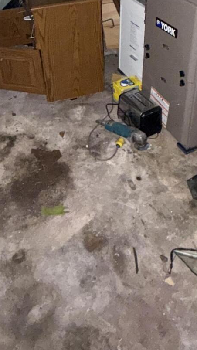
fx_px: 353
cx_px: 75
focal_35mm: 38
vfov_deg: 46.4
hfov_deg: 31.1
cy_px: 21
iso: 800
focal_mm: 2.22
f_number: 2.2
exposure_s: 1/16
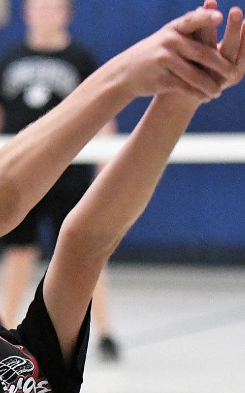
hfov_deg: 5.6
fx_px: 2482
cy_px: 185
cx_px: 1
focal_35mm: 232
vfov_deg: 9.0
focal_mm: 70
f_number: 2.8
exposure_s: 1/1000
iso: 11400
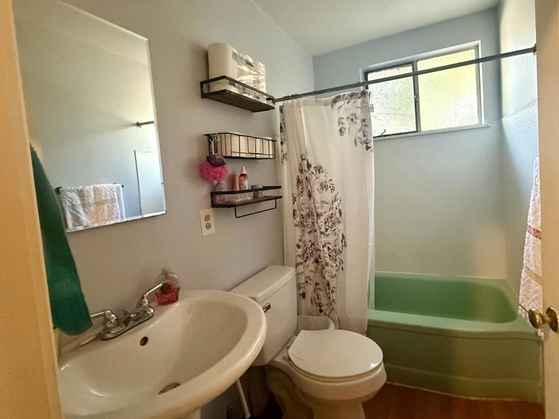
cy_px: 188
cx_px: 322
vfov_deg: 74.5
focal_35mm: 17
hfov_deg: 90.4
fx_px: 274
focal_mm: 2.22
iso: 800
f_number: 2.2
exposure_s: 1/60
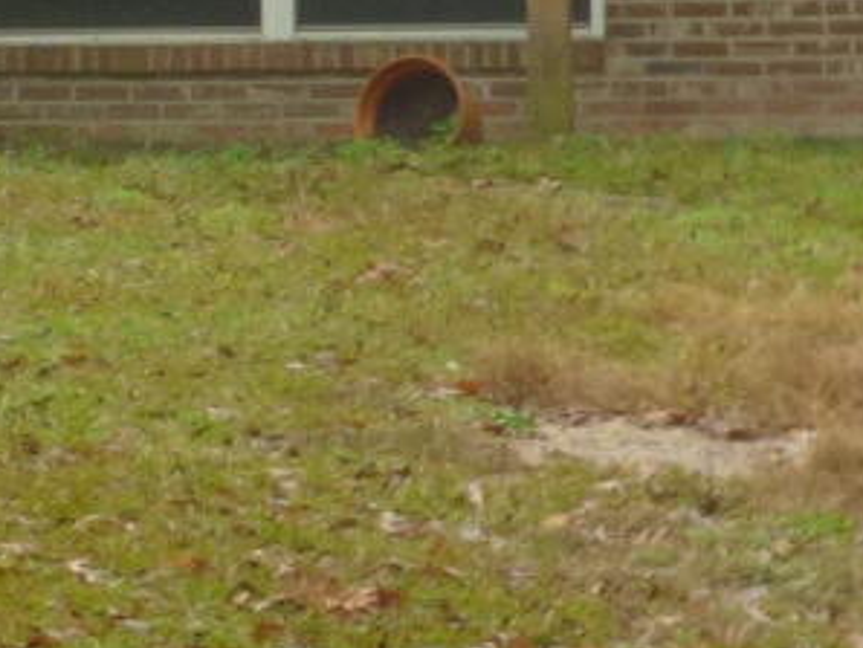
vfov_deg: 4.7
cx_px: 168
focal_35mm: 316
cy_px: 12
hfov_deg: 6.3
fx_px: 7884
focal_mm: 8.24
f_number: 6.3
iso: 100
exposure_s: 1/8
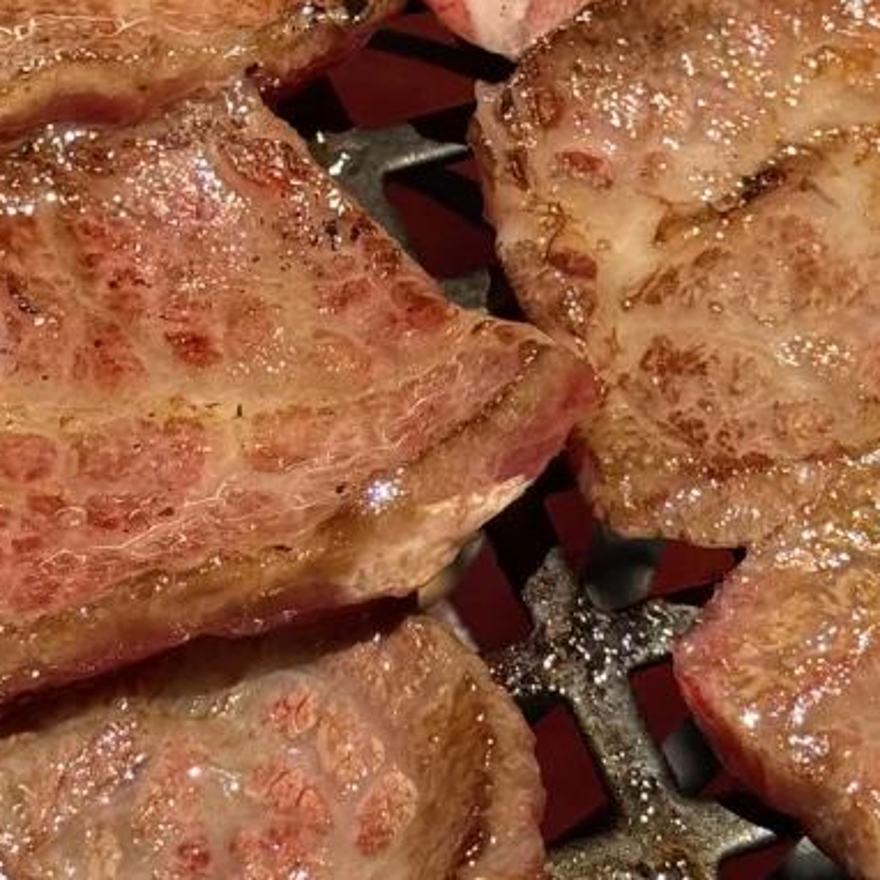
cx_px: 399
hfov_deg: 10.9
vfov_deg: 10.8
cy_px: 32
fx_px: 4602
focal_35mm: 160
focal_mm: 6.76
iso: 160
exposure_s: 1/50
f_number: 1.78
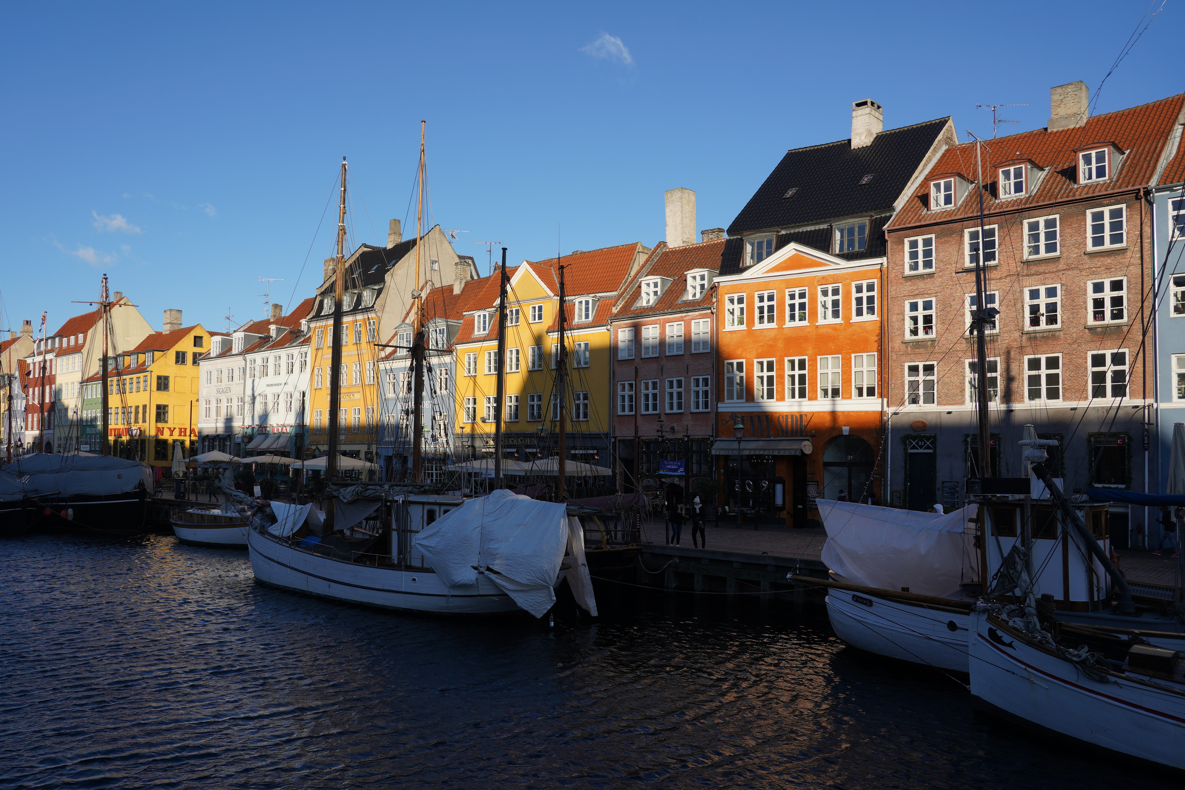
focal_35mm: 28
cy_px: 415
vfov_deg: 46.4
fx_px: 922
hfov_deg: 65.2
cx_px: 518
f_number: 5
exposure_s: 1/640
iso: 100
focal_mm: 24
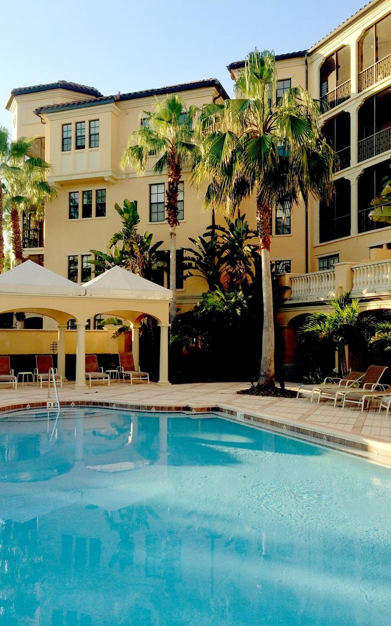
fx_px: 546
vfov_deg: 59.7
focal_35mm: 32
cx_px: 184
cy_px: 312
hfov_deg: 39.4
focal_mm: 4.12
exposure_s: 1/774
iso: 32
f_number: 2.2
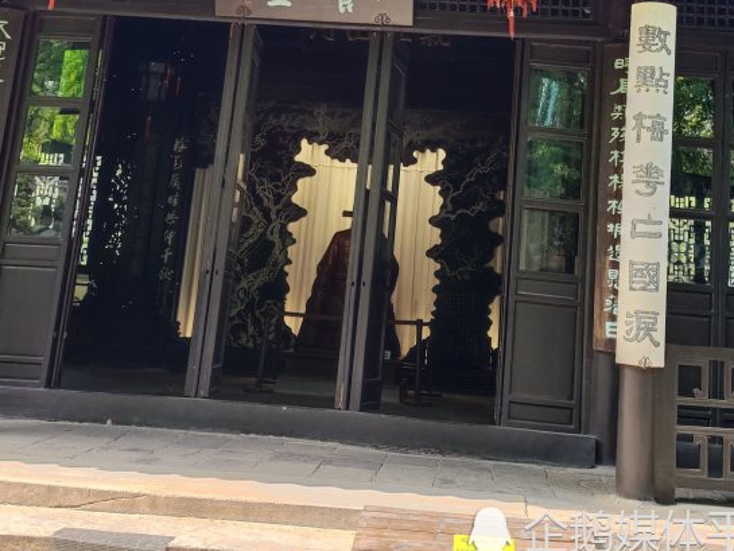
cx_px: 395
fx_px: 933
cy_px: 75
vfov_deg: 31.6
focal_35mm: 44
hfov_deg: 42.9
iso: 50
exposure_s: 1/476
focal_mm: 6.92
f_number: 1.9
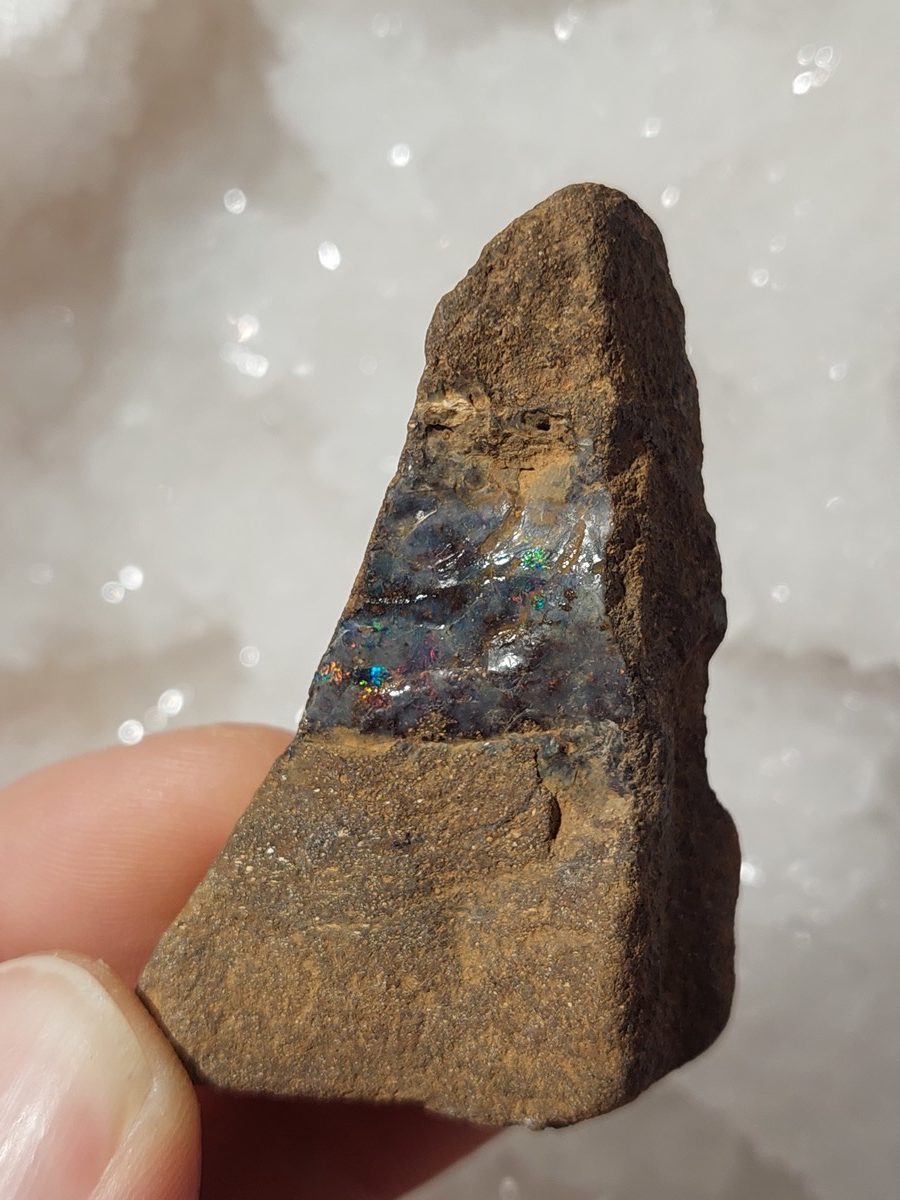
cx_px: 450
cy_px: 600
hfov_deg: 56.8
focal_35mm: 24
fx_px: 832
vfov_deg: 71.6
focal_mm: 5.23
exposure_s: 1/100
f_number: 1.8
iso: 64
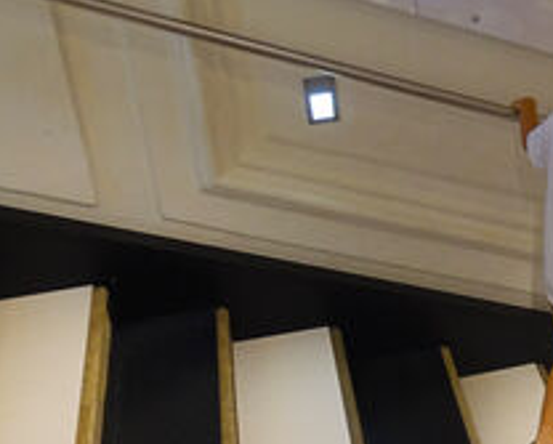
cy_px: 205
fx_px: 1180
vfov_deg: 21.3
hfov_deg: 25.2
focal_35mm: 72
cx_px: 540
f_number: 1.8
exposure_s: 1/80
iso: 500
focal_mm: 8.8
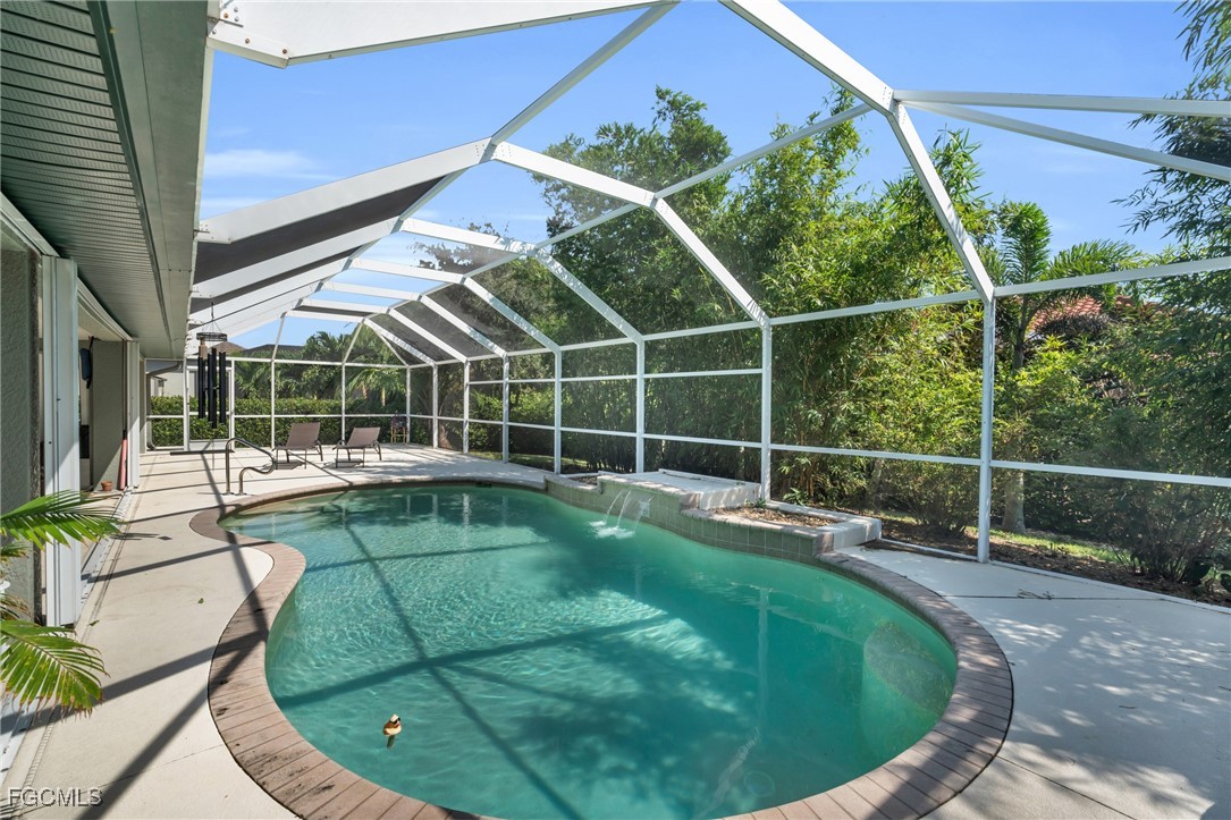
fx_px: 547
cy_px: 410
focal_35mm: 16
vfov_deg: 73.7
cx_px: 616
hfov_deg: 96.7
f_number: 9
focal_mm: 16
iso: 200
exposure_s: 1/250
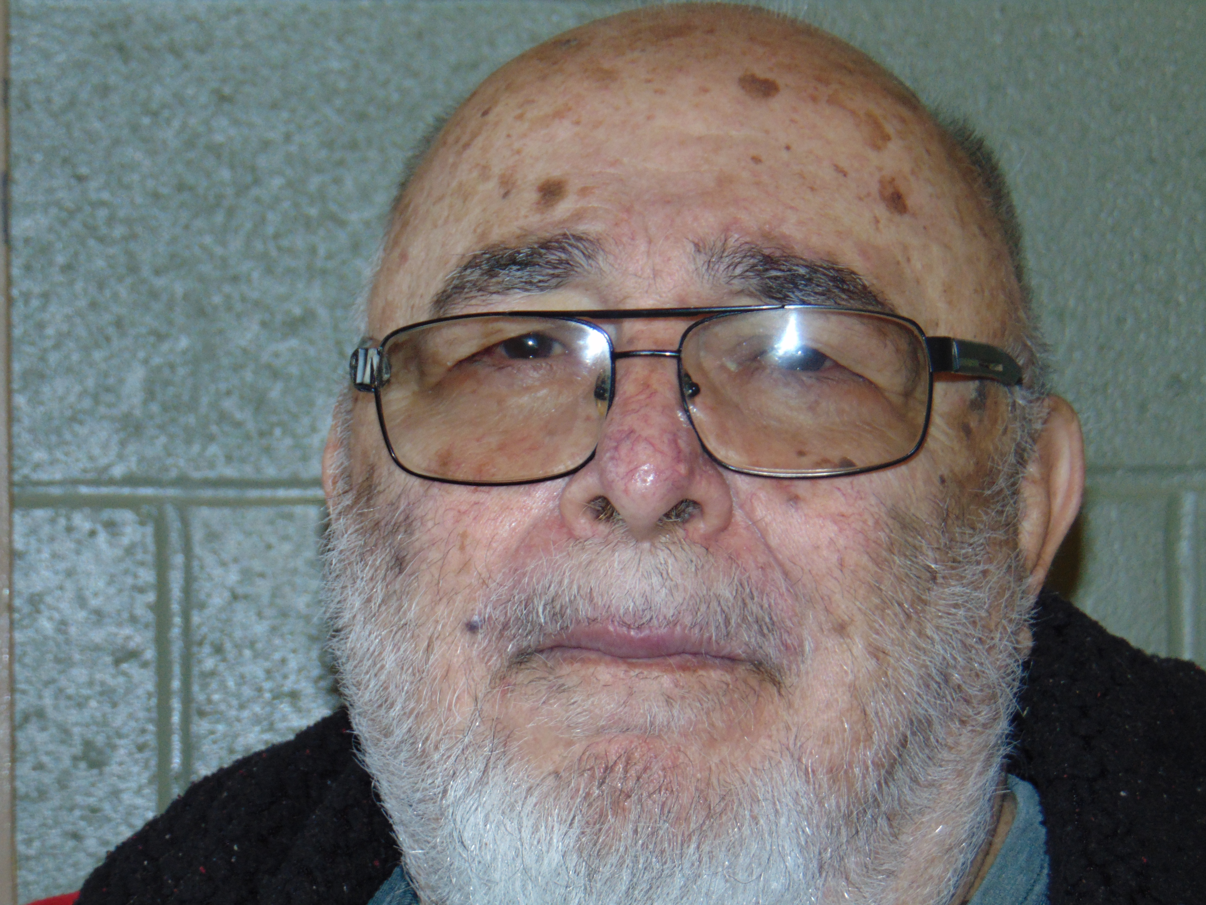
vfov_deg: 11.1
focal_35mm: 133
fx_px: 4634
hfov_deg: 14.8
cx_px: 603
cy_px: 452
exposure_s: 1/60
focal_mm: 23.9
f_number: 4
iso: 200
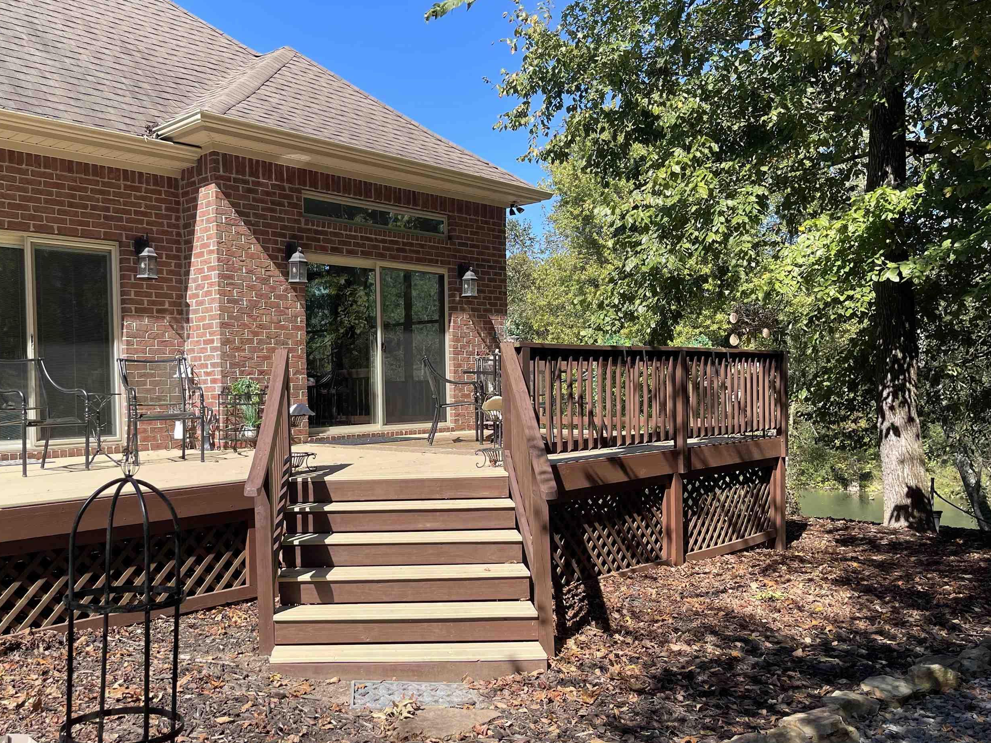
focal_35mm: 31
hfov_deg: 57.8
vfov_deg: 45.4
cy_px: 415
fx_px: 888
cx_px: 386
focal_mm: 5.1
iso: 32
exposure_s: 1/1475
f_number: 1.6
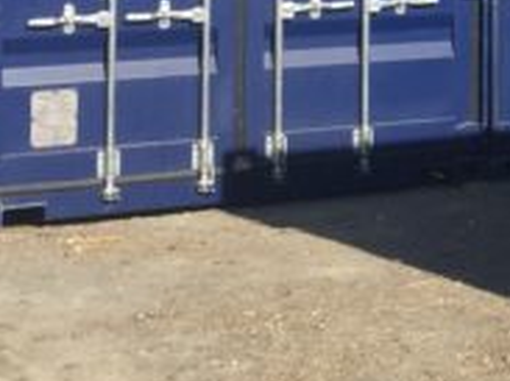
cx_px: 1023
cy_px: -203
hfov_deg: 11.1
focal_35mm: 162
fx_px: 2385
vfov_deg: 8.9
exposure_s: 1/1364
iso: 32
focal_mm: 4.15
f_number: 2.2
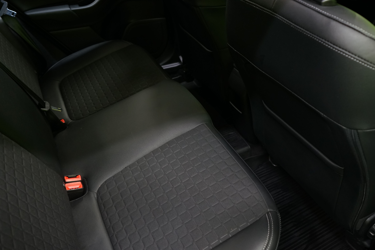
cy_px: 125
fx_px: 323
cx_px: 188
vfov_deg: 42.3
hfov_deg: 60.3
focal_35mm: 31
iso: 1600
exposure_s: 1/15
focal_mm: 31
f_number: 4.5
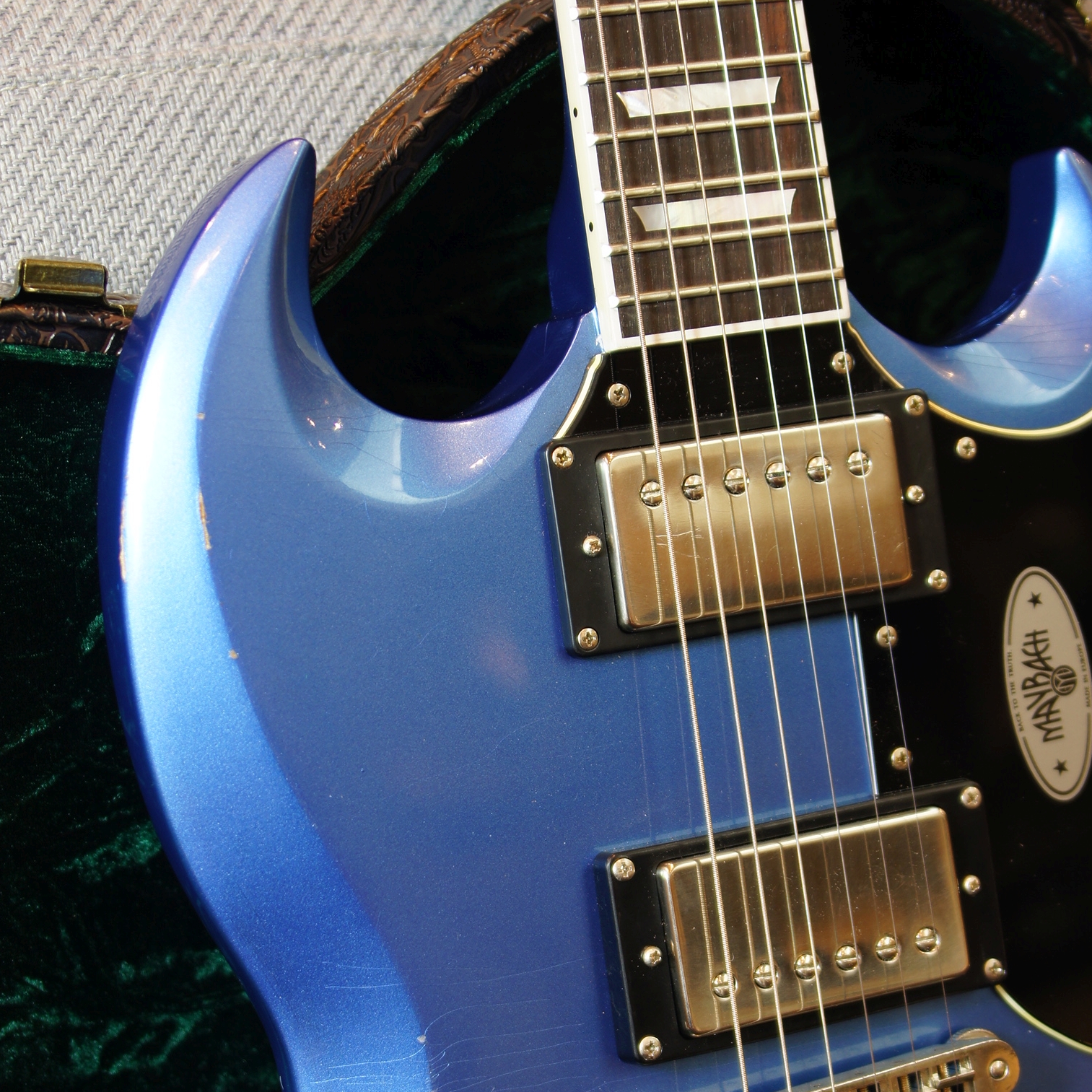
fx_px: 3092
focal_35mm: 87
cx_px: 544
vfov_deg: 19.9
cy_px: 761
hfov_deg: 20.0
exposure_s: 1/8
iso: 100
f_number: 4.5
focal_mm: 45
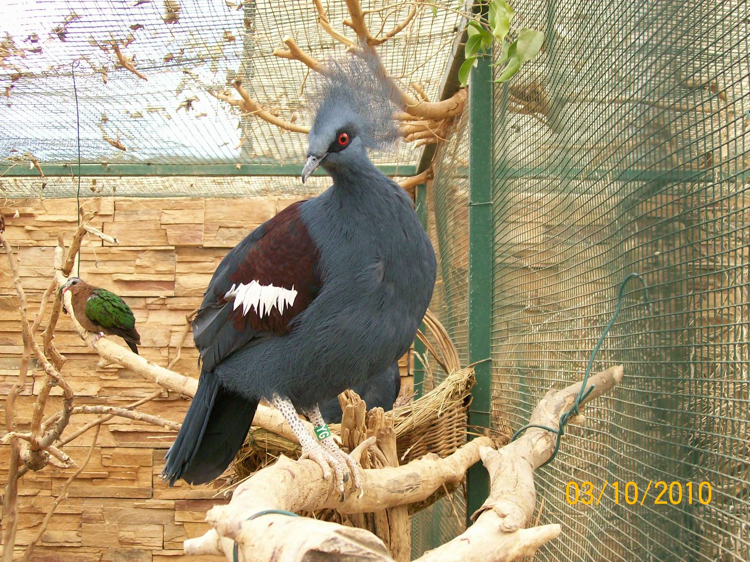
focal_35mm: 45
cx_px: 375
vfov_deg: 32.1
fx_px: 974
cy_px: 281
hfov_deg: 42.1
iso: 80
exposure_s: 1/101
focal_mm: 7.6
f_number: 3
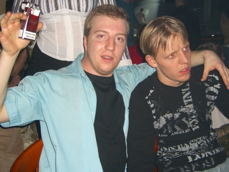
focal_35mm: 49
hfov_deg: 38.8
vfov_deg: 29.7
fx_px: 324
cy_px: 87
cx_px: 130
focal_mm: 7.9
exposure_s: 1/60
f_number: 2.8
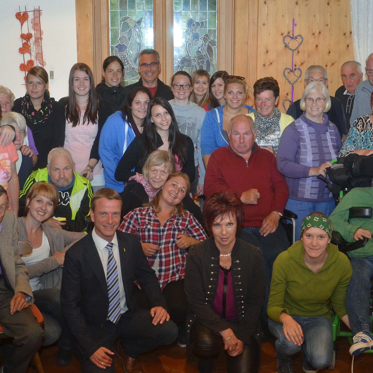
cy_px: 186
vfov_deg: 34.0
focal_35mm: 50
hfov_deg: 34.0
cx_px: 185
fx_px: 610
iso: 800
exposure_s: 1/60
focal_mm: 18
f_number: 4
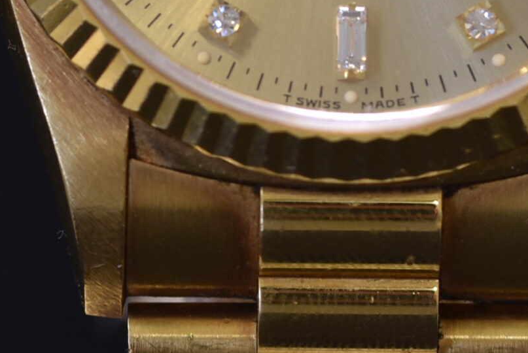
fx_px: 6284
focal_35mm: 428
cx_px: 306
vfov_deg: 3.2
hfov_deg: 4.8
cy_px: -202
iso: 100
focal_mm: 90
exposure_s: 1/6
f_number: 7.1
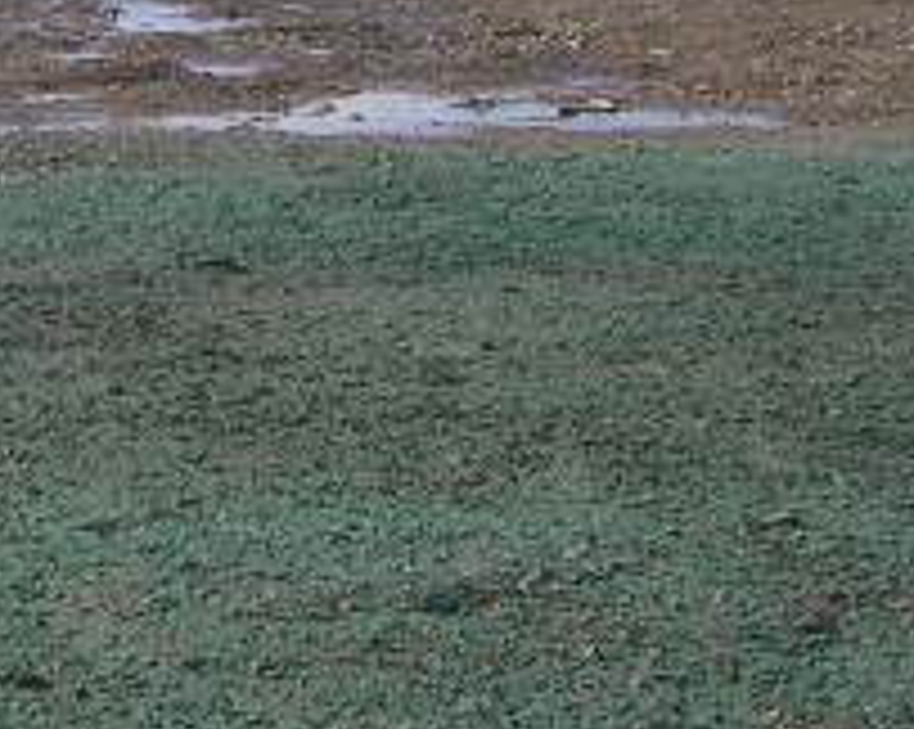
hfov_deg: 15.9
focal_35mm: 117
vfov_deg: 12.9
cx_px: -149
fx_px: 3162
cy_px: -54
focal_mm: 6
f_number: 6.7
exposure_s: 1/180
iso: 50
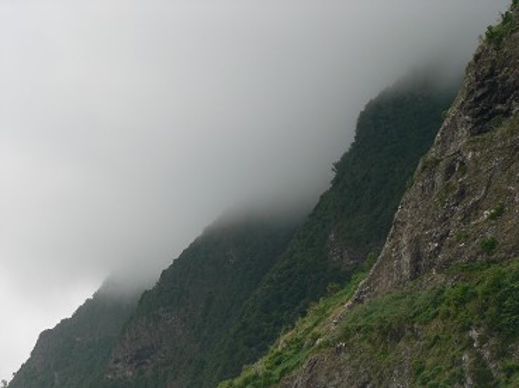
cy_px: 194
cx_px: 260
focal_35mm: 157
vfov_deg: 9.4
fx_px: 2352
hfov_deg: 12.6
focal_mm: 26.2
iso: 80
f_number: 4
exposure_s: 1/200
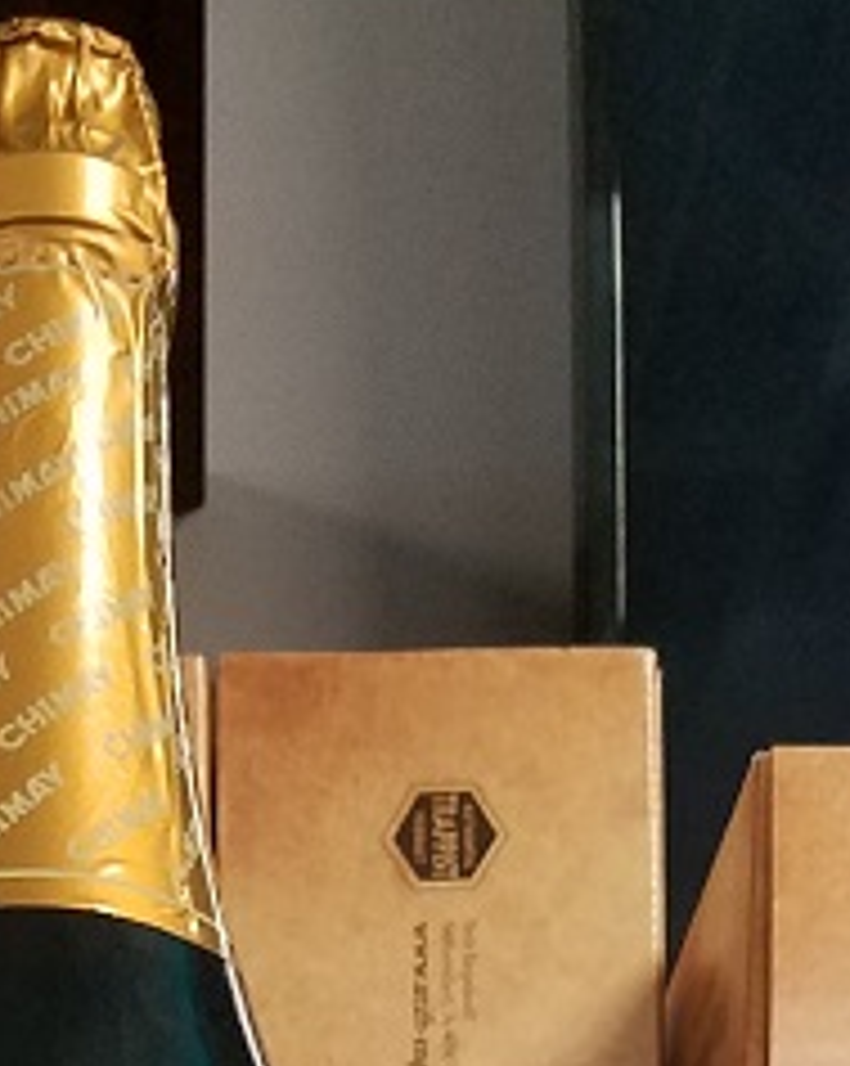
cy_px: 2040
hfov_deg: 15.3
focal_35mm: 100
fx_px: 3151
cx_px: 193
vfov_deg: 15.7
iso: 200
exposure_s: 1/17
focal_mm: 4.2
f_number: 1.7
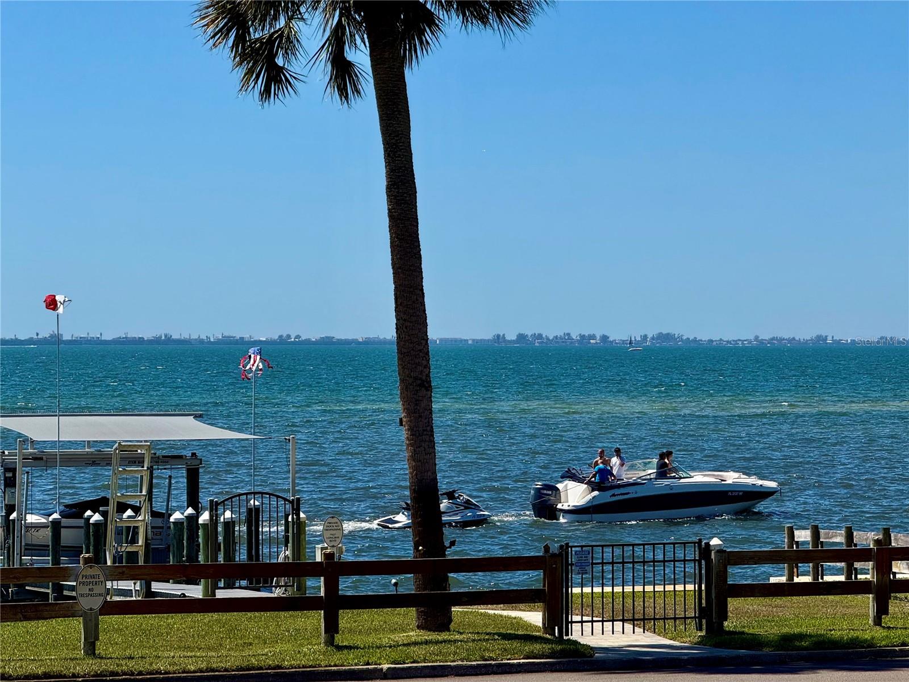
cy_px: 341
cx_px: 454
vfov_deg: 12.3
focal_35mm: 120
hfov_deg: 16.4
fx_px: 3151
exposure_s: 1/2525
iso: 50
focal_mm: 15.66
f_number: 2.8
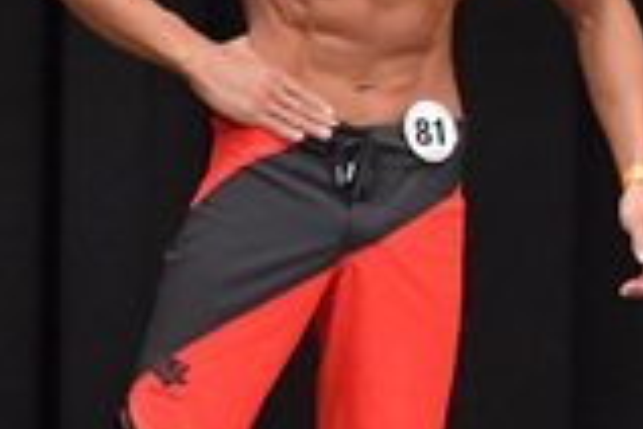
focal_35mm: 892
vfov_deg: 1.5
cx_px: 107
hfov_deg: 2.3
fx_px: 15931
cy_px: 275
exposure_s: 1/400
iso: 6400
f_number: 5.6
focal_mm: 122
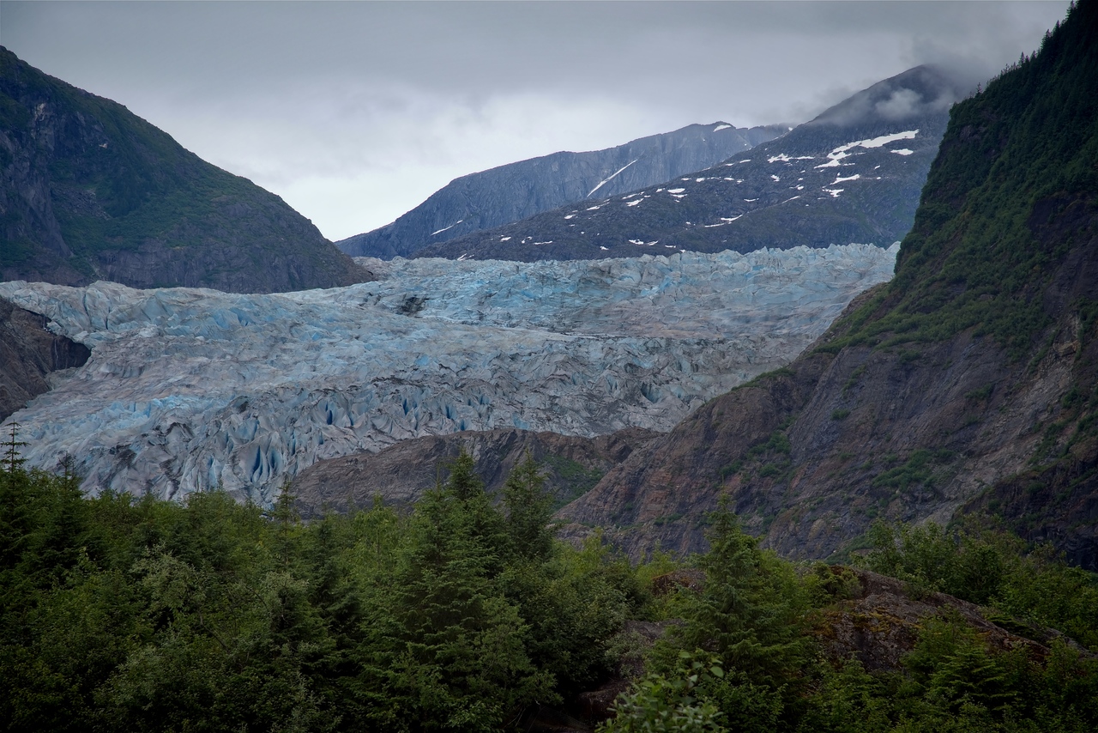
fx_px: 3661
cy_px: 366
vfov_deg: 11.4
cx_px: 549
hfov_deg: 17.1
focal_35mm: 120
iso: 100
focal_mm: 120
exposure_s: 1/250
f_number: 8
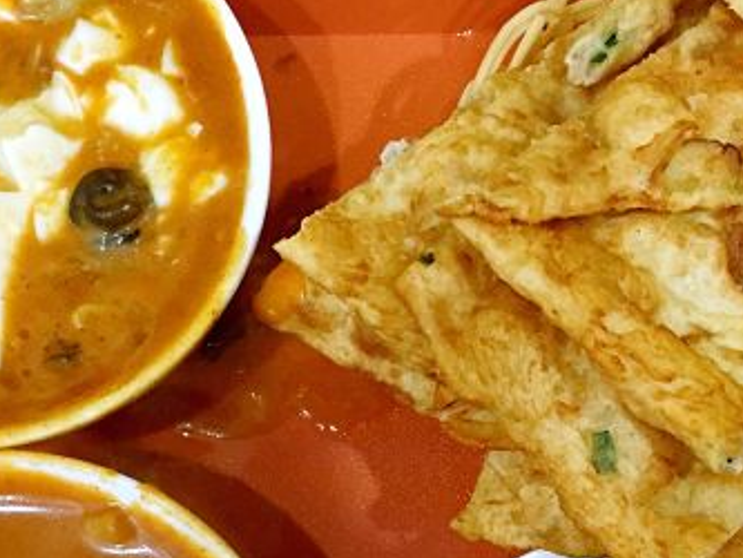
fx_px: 1310
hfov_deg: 31.7
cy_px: 541
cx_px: 364
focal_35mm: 61
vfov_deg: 23.2
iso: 250
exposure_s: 1/25
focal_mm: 4.15
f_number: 2.2
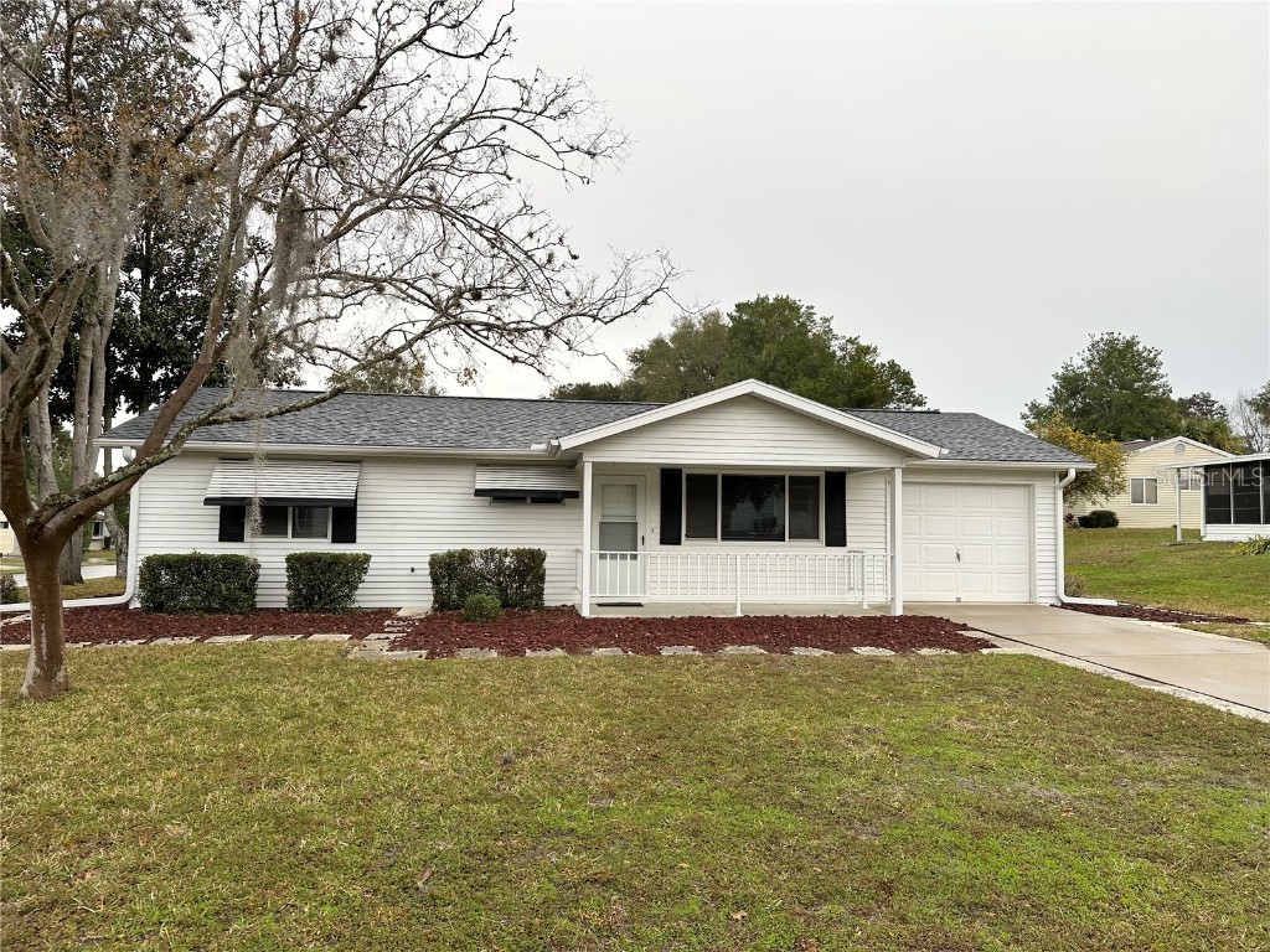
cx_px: 635
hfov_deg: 71.6
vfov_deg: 56.8
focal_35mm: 24
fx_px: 881
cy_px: 476
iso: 80
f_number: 1.78
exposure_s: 1/386
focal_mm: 6.86
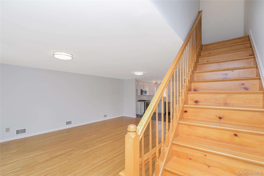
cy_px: 88
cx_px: 132
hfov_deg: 93.3
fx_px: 125
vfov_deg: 70.4
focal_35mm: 17
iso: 640
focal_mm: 11.1
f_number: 8
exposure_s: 1/60
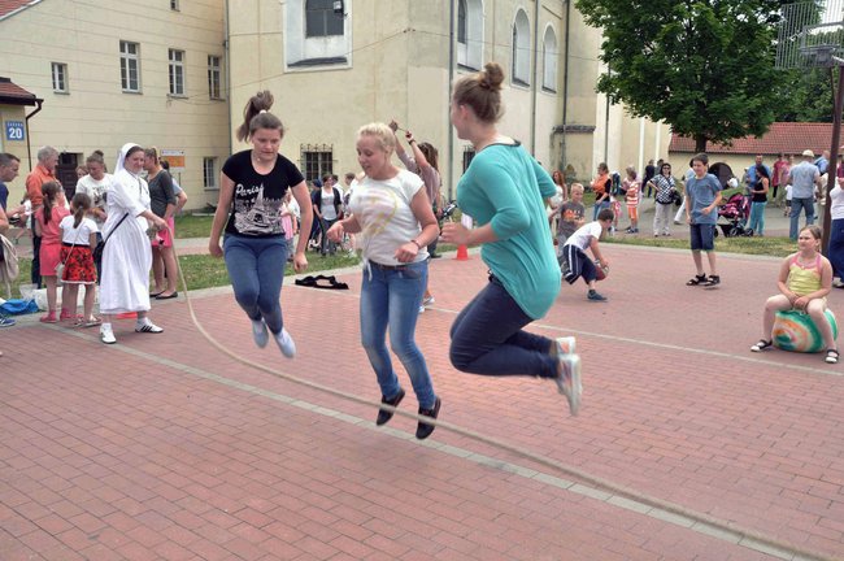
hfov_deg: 57.3
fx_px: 773
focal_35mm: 33
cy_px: 280
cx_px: 422
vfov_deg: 39.9
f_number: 14
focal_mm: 22
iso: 800
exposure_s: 1/200
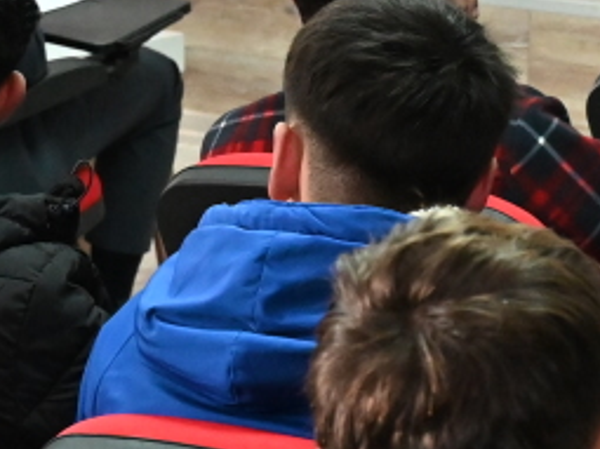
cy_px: 481
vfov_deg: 6.9
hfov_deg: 9.1
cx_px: 734
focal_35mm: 215
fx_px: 3721
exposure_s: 1/160
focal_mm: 28.5
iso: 2000
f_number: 4
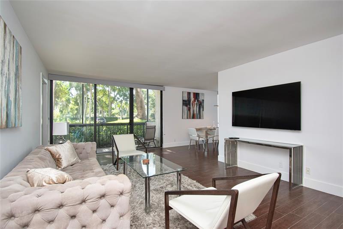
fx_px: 164
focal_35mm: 17
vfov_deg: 69.6
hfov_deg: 92.5
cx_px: 172
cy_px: 114
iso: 800
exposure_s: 1/125
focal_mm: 11.5
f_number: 5.6
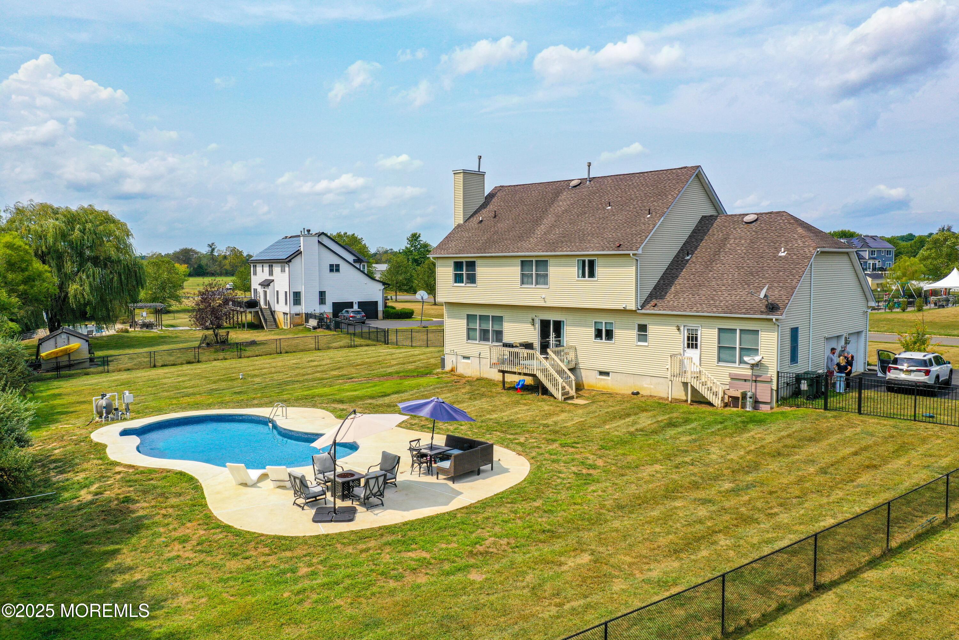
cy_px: 320
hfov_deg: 65.5
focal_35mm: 28
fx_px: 746
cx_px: 480
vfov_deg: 46.4
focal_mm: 10.26
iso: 100
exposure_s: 1/500
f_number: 6.3
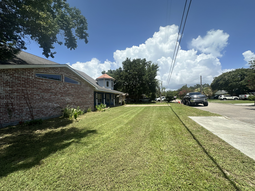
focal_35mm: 14
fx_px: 103
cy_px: 96
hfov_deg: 102.1
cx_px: 128
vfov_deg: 85.7
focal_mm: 2.22
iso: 50
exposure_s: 1/2353
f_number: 2.2
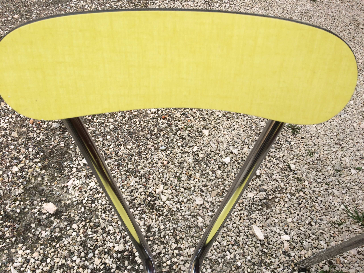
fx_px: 305
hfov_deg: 61.7
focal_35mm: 29
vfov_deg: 48.2
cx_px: 182
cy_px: 136
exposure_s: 1/641
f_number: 2.2
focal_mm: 4.15
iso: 32
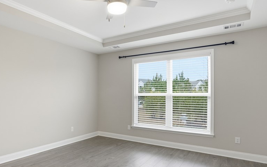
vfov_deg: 52.8
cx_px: 95
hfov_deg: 75.3
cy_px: 97
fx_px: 167
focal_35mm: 23
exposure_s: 1/100
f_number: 8
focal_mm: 16
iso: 320
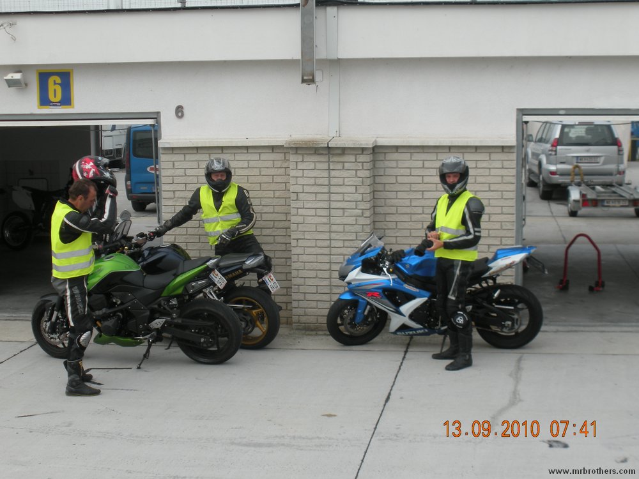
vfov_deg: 23.7
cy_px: 240
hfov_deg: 31.2
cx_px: 320
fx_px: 1144
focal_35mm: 62
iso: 64
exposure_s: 1/226
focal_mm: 11.2
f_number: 4.6
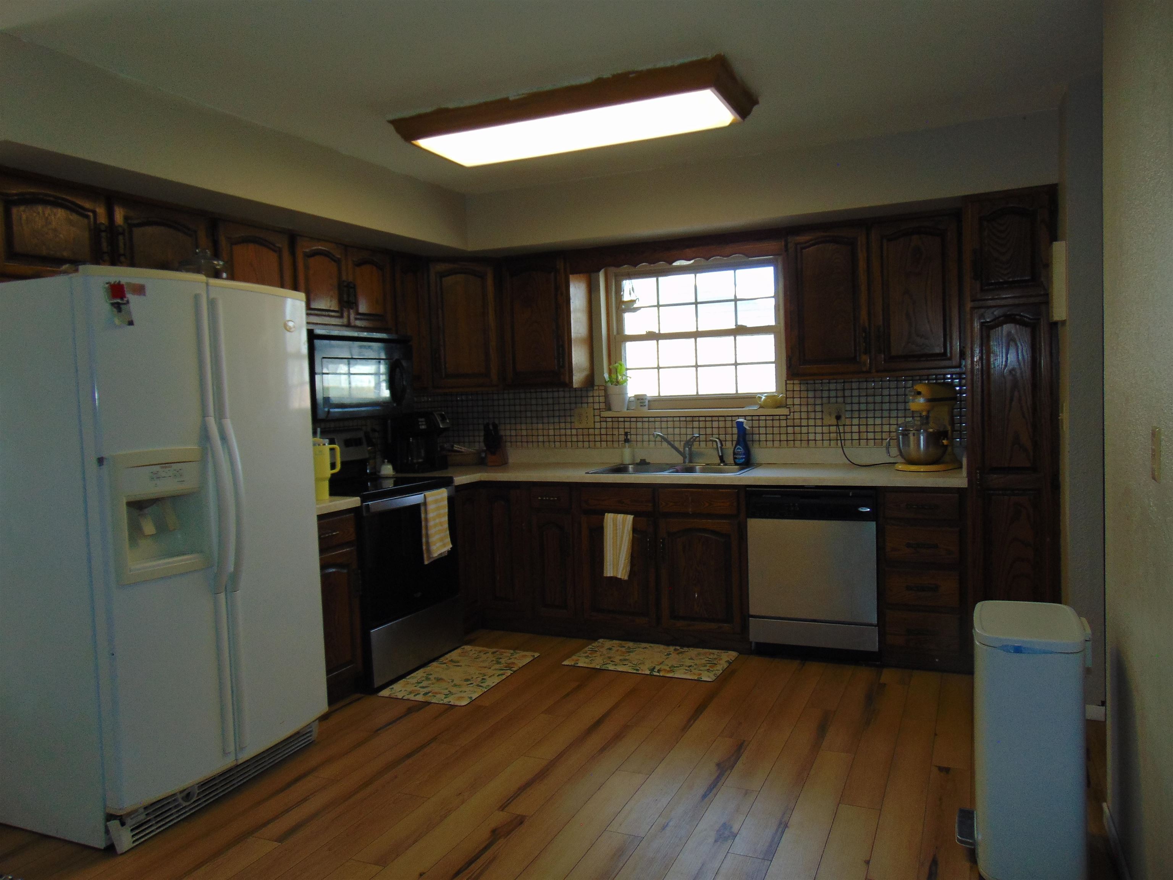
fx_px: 847
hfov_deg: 69.4
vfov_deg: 54.9
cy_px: 440
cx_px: 586
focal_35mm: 25
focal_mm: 4.5
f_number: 3
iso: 80
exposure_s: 1/30
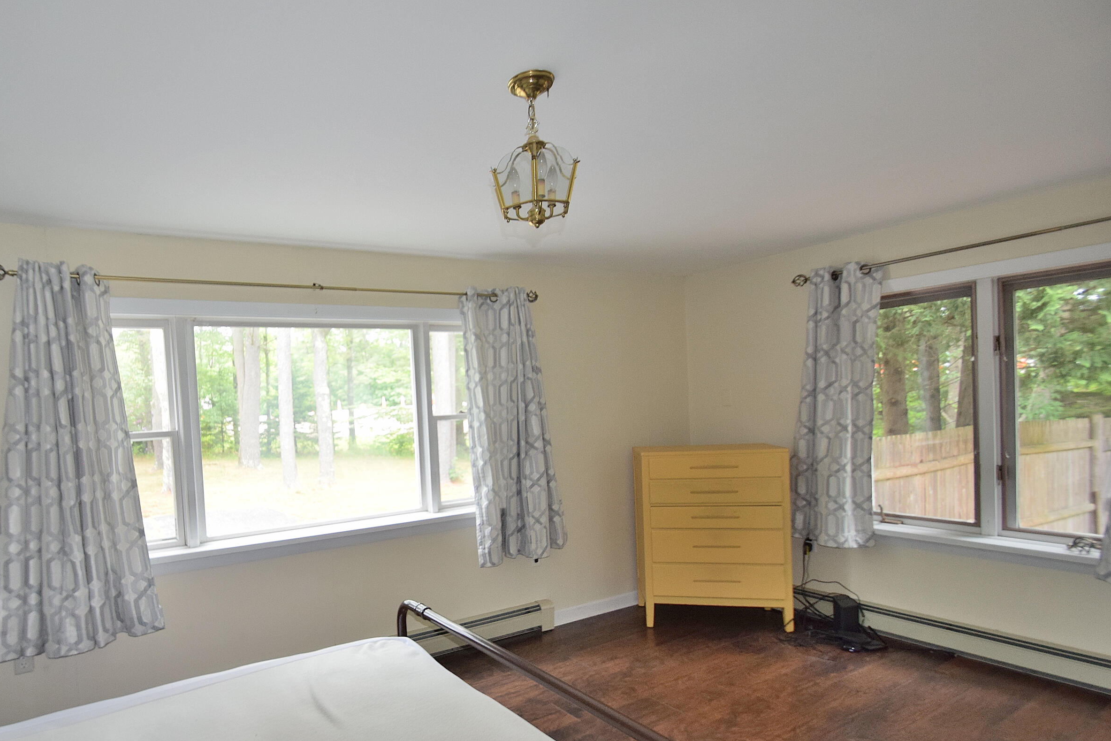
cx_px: 421
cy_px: 408
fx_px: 586
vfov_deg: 64.4
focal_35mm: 19
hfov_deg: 85.3
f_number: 4.5
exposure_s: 1/80
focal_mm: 10
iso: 800
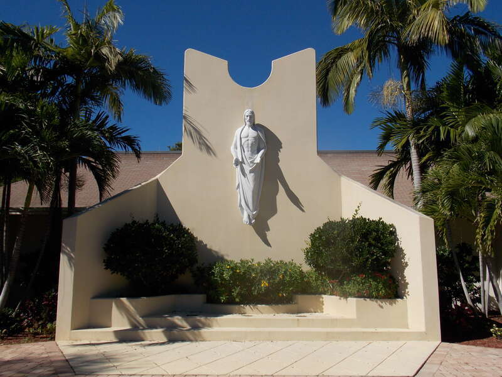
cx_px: 251
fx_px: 435
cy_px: 188
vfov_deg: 46.8
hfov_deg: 60.0
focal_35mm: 30
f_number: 10.6
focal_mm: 5.3
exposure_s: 1/200
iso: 80
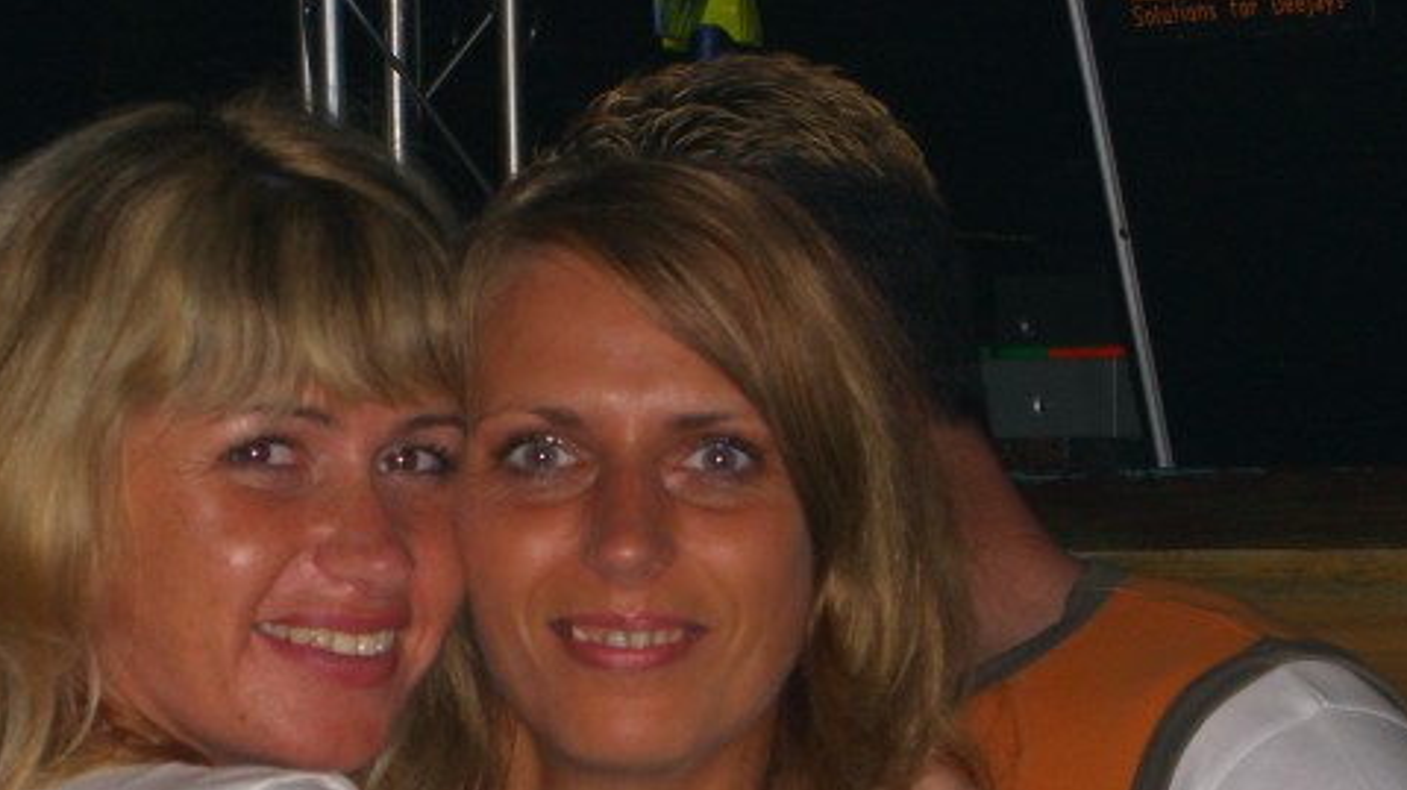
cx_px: 485
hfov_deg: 12.4
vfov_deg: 7.0
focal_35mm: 173
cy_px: 731
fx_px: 6452
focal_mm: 19.7
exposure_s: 1/60
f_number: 4.8
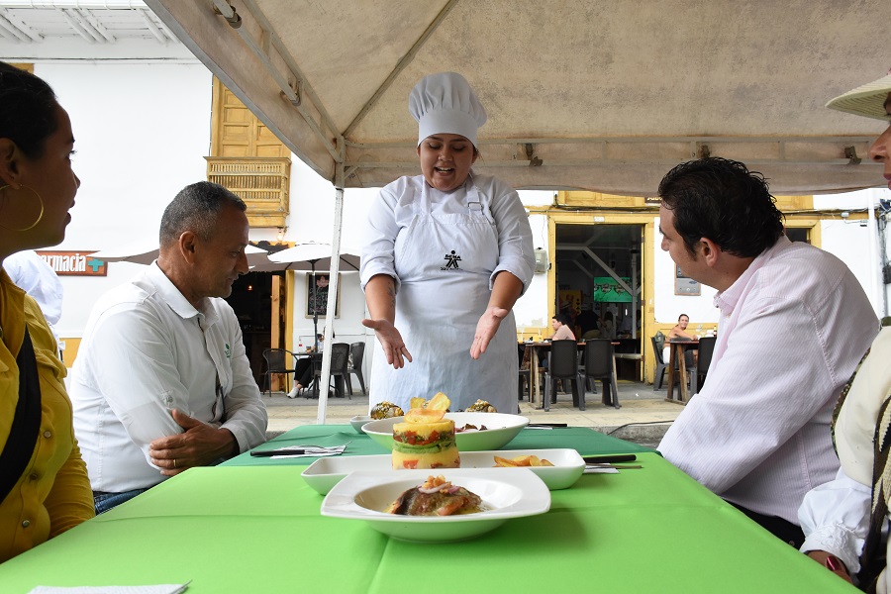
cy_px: 297
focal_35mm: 30
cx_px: 446
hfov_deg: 61.9
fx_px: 742
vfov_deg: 43.6
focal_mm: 20
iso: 1250
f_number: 8
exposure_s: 1/200
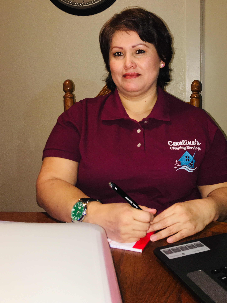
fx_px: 350
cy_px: 107
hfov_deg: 35.7
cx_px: 147
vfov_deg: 46.2
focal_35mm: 40
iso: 64
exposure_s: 1/16
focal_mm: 4.15
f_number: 2.2
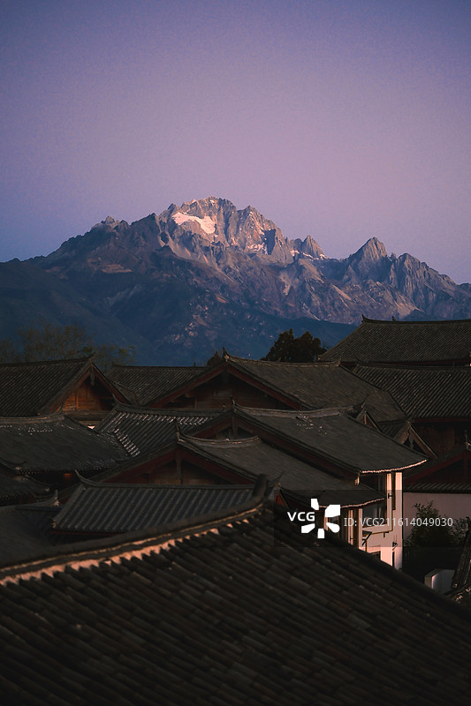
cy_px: 353
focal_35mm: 84
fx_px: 1649
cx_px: 236
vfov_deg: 24.2
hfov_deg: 16.3
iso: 500
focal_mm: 56
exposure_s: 1/125
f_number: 1.7
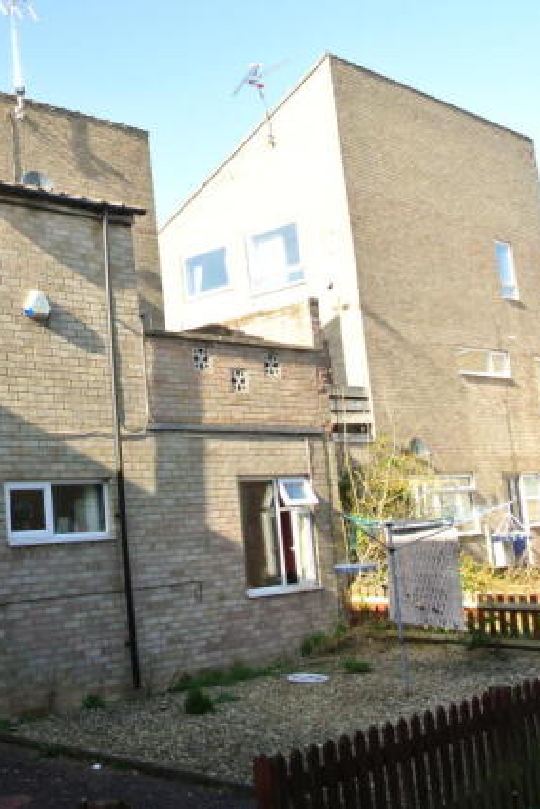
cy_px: 400
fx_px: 967
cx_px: 3
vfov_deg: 45.4
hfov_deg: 29.2
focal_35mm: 43
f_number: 7.1
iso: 100
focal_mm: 10.7
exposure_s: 1/60
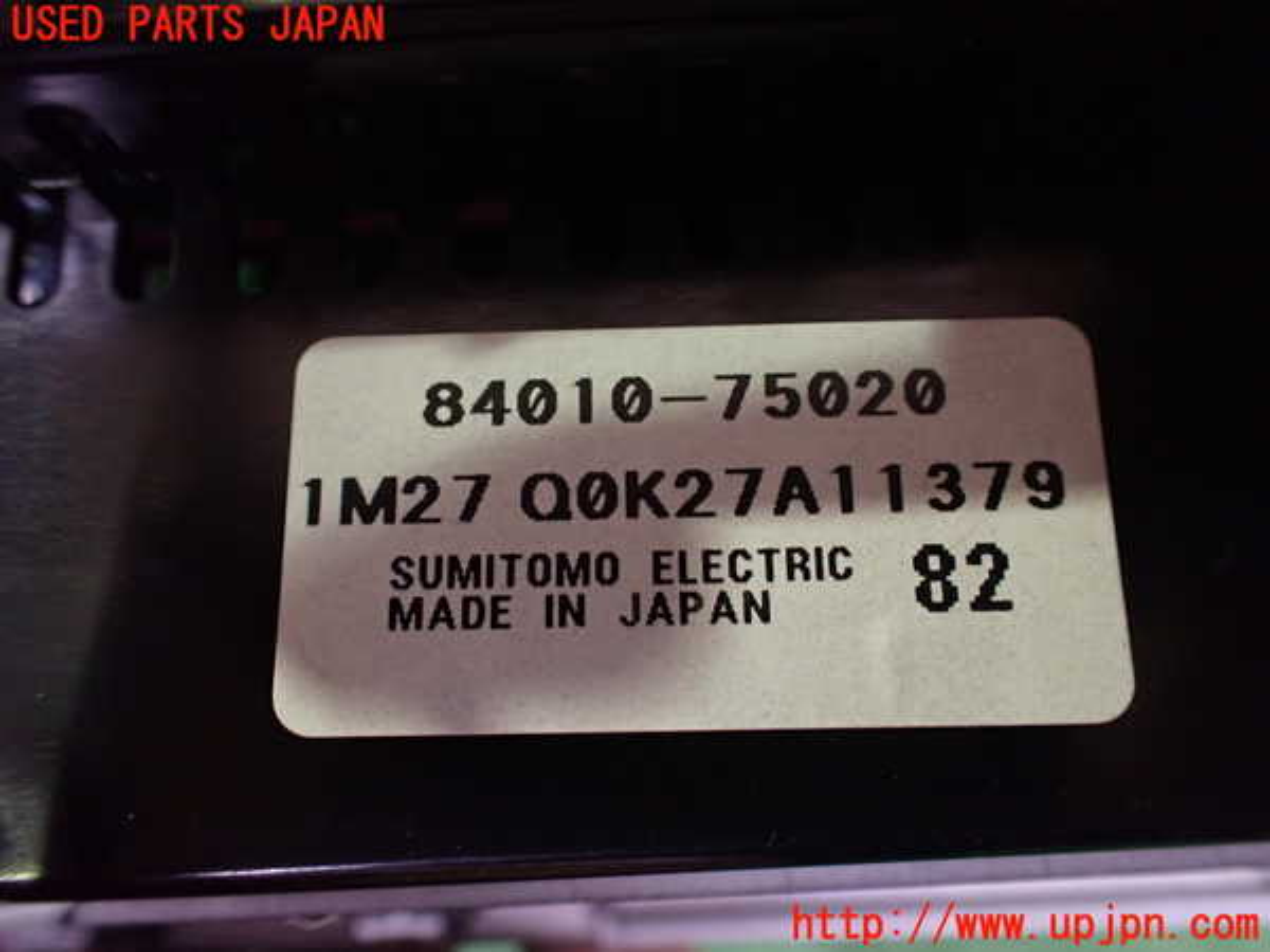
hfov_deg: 60.0
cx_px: 635
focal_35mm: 30
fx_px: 1101
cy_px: 476
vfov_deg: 46.8
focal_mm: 5.4
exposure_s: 1/30
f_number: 2.3
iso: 800
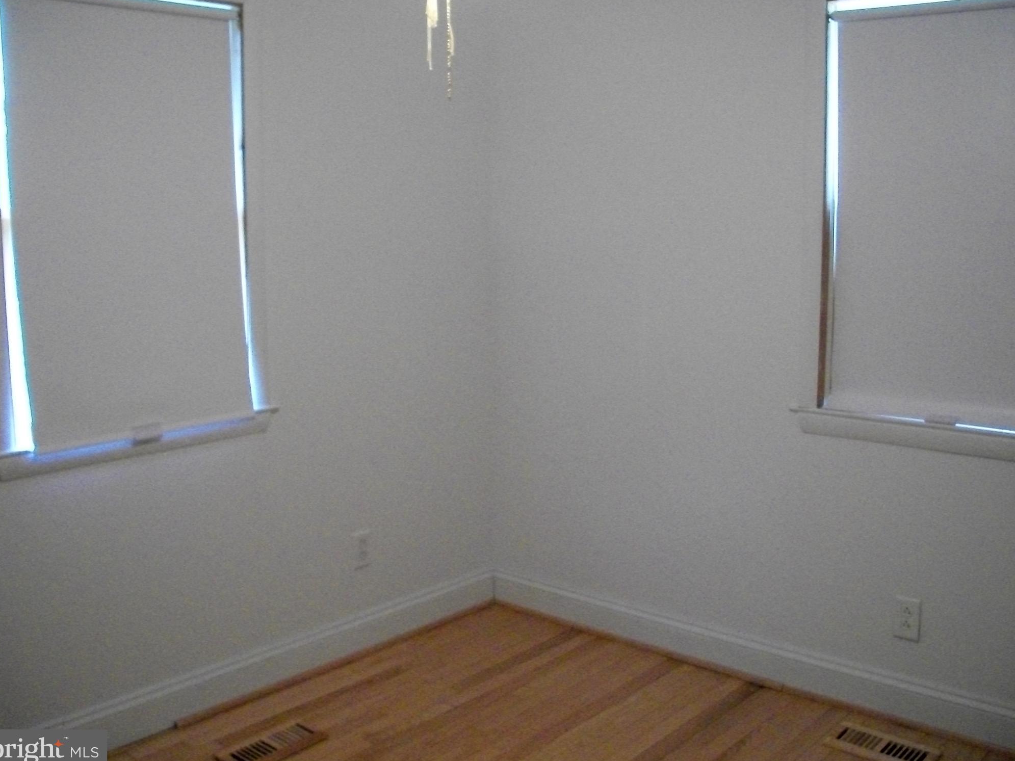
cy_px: 380
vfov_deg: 39.7
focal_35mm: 36
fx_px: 1056
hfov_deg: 51.4
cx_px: 502
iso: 800
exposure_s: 1/80
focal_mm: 6.3
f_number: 3.1
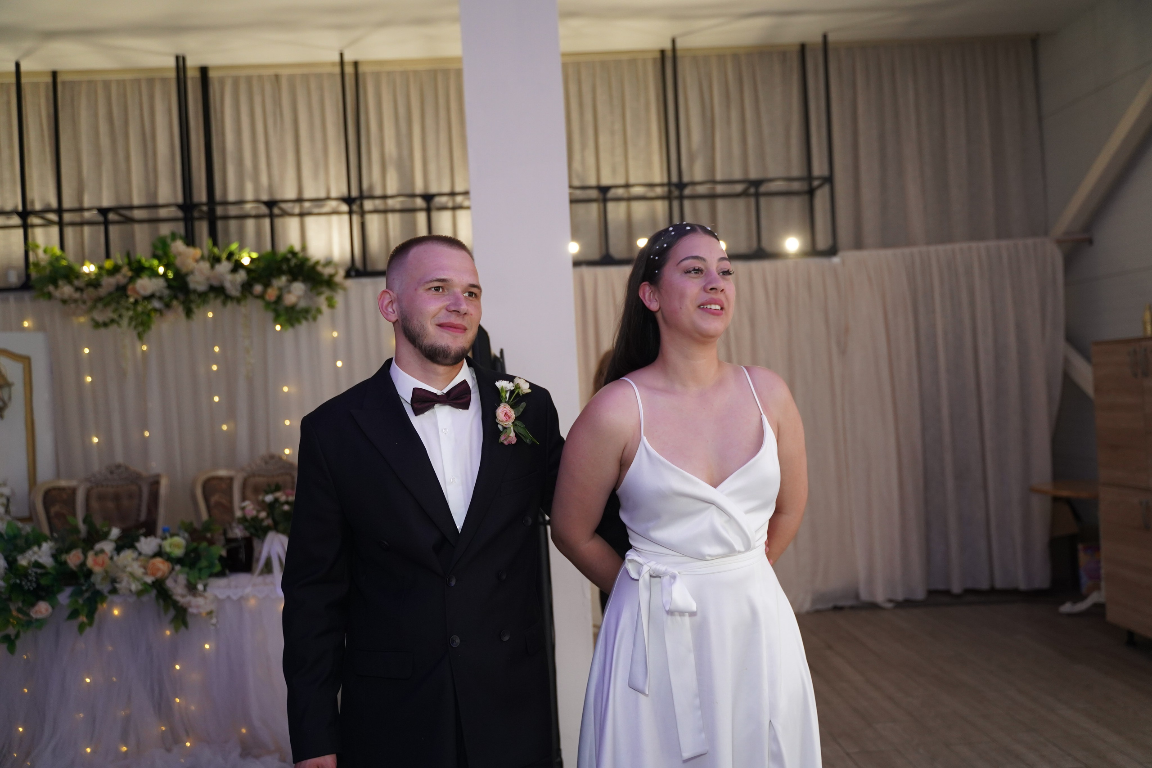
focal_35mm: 31
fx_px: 992
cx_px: 576
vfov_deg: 42.3
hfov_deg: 60.3
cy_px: 384
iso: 1600
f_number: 2.8
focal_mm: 31
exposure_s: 1/160
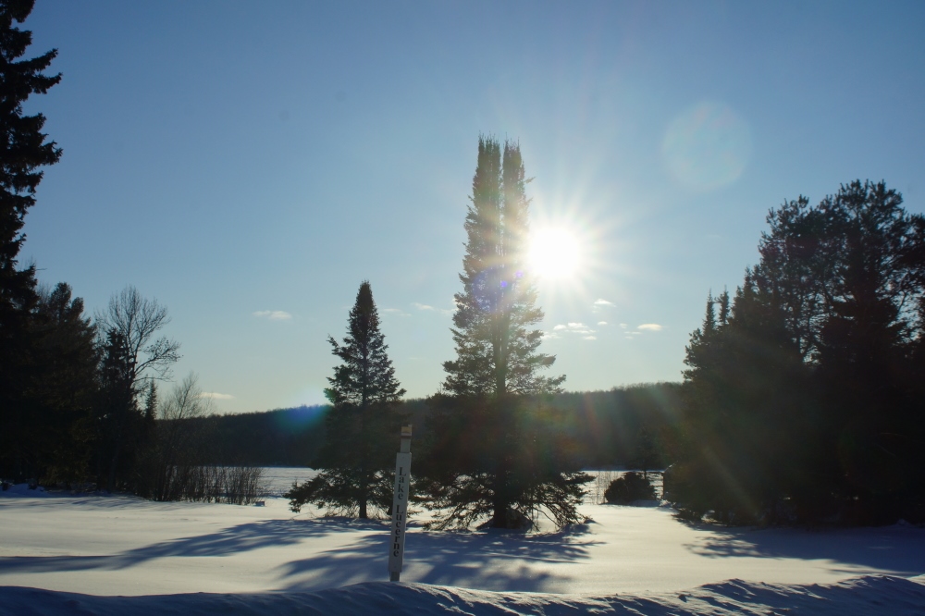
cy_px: 308
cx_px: 462
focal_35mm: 42
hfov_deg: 46.4
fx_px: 1079
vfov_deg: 31.9
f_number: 13
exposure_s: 1/200
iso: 100
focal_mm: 28
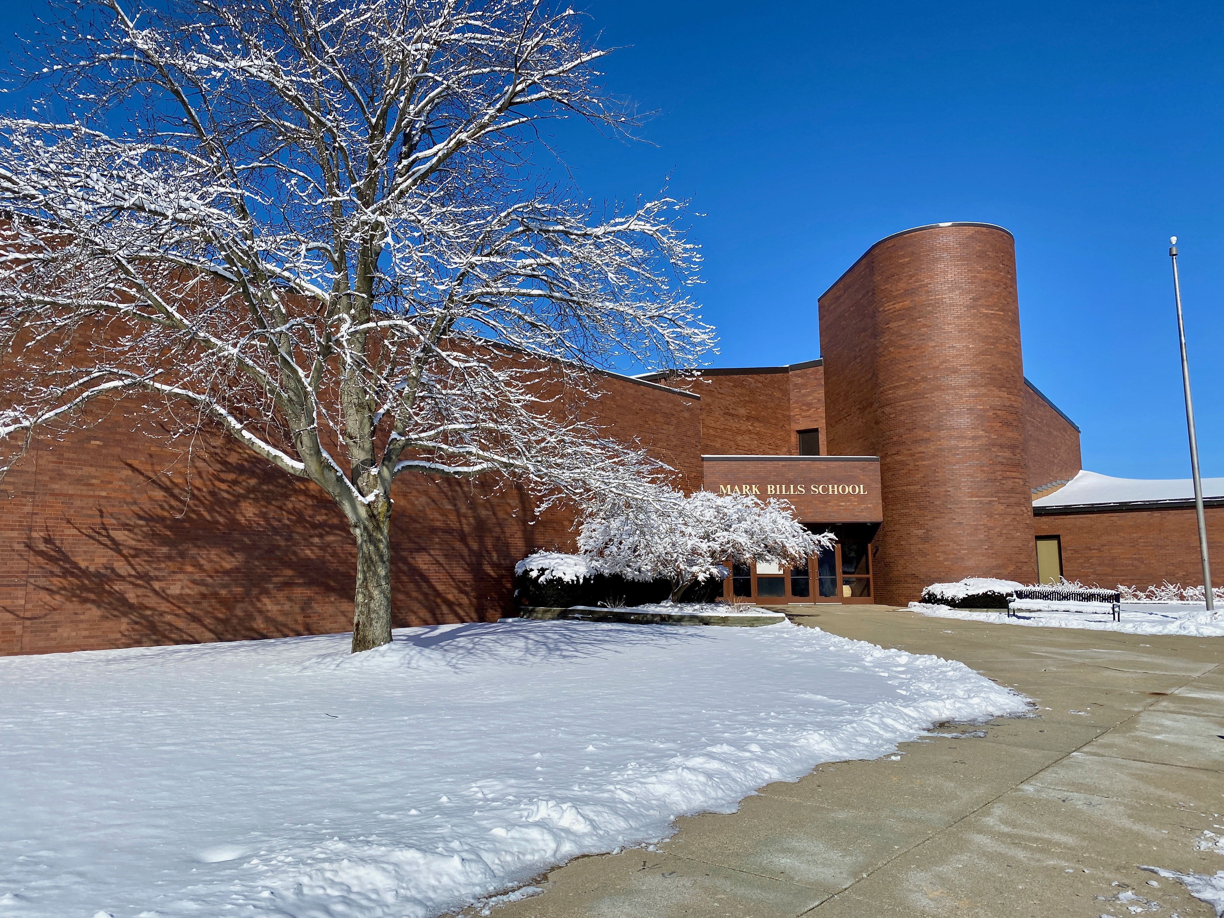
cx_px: 612
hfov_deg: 67.3
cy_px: 459
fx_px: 919
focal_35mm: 26
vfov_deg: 53.1
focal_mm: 4.25
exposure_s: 1/7692
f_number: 1.8
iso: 32
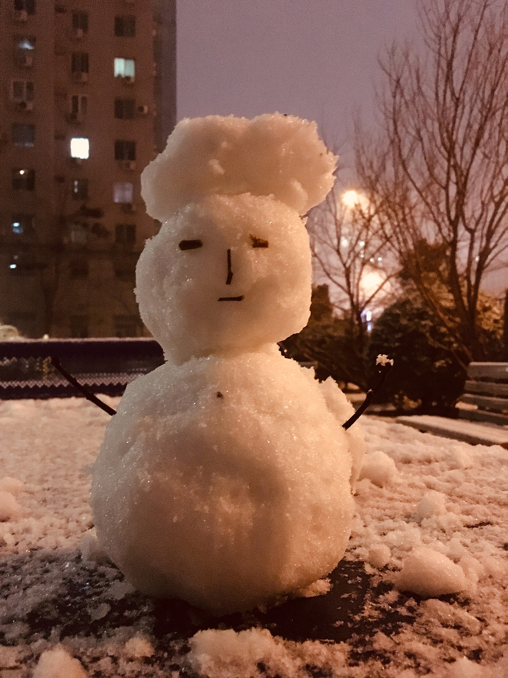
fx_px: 568
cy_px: 339
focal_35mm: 29
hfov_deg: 48.2
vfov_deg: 61.7
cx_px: 254
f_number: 2.2
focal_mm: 4.15
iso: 1250
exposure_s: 1/17
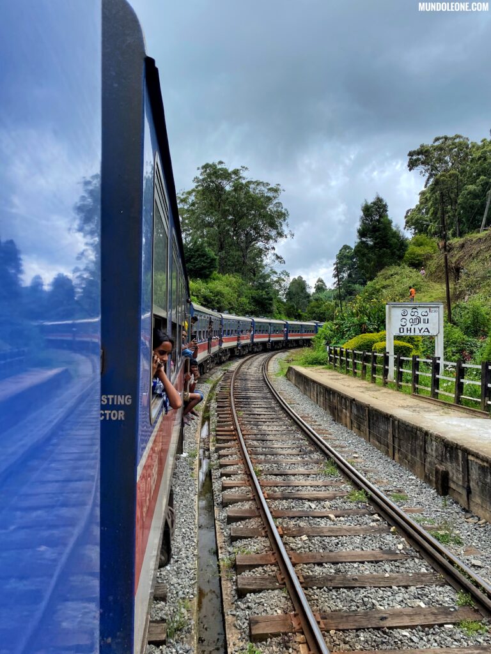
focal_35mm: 26
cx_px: 246
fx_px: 492
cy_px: 327
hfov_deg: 53.1
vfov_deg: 67.3
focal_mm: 4.25
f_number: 1.8
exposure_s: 1/1779
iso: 32
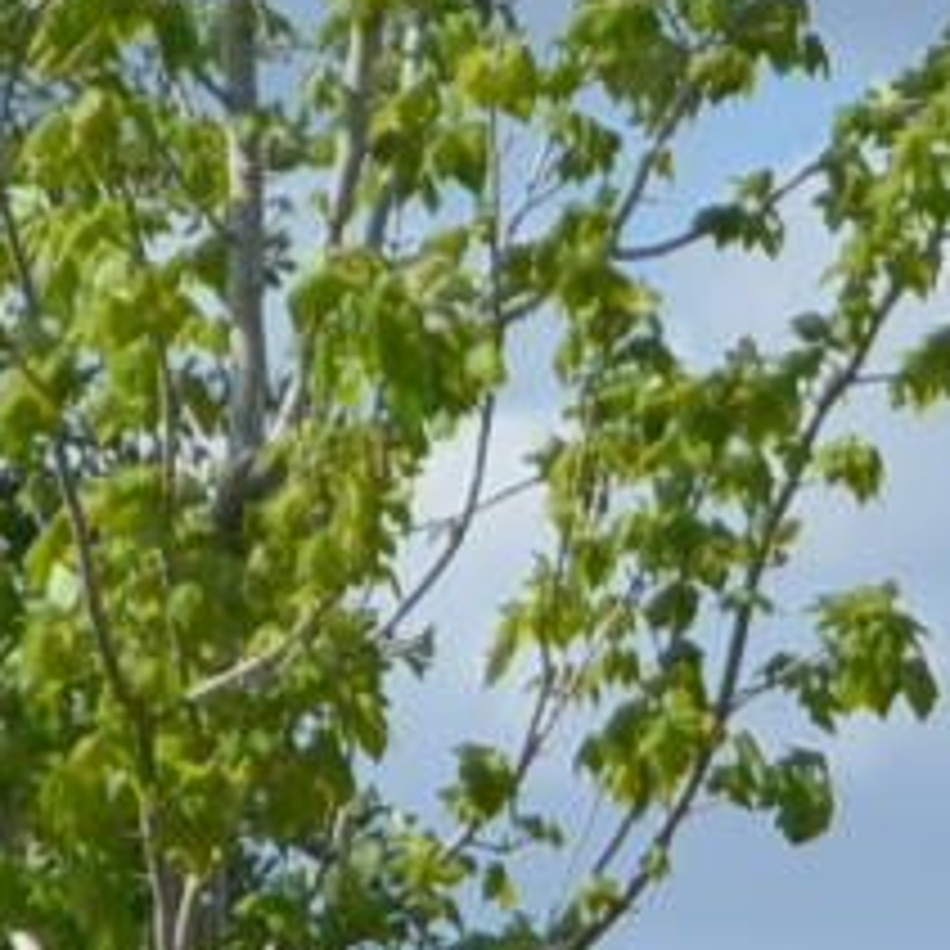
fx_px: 25335
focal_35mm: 816
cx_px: 1684
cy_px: 1774
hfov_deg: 2.1
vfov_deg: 2.1
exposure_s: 1/1000
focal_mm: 55
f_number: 5.6
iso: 200
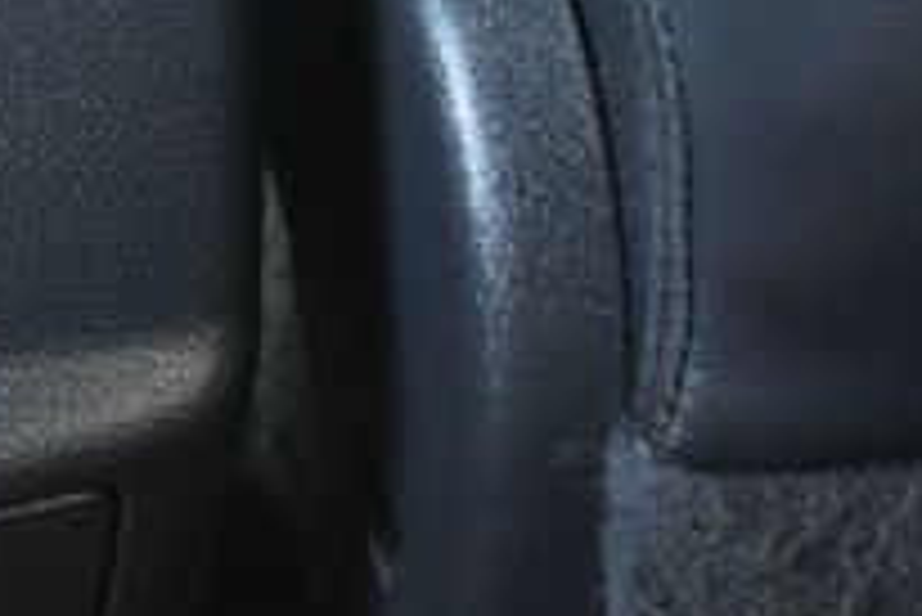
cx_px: -423
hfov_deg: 12.3
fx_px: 4075
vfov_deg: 8.5
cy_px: -238
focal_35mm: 159
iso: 1600
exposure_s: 1/15
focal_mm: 34
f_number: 4.5
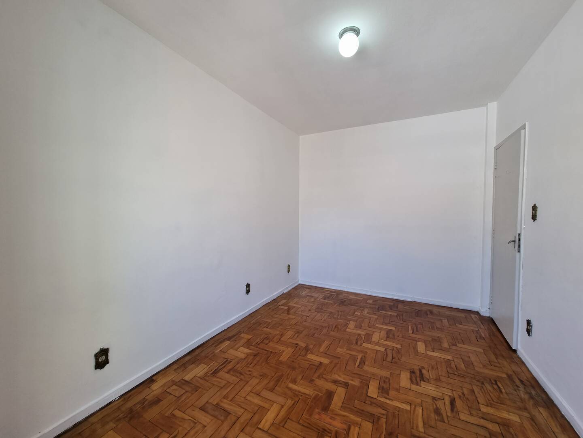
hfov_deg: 106.2
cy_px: 219
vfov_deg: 89.9
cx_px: 292
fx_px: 219
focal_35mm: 13
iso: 80
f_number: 2.2
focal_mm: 2.2
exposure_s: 1/120
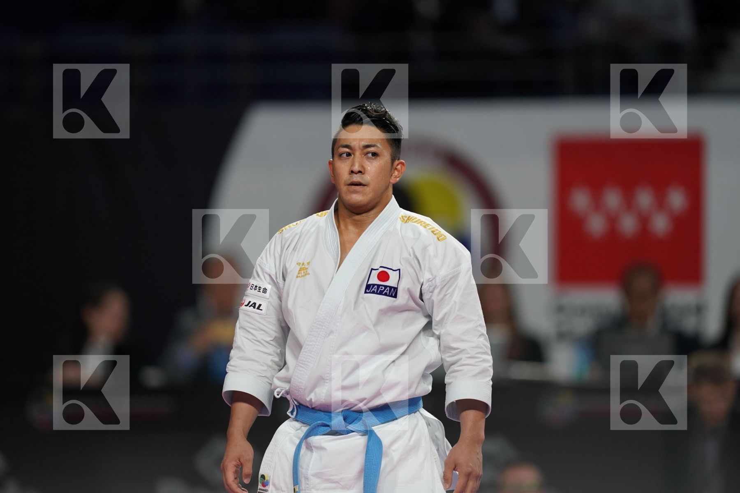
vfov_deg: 3.4
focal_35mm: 400
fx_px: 8222
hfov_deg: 5.2
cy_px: 246
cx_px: 370
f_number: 2.8
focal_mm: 400
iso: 1000
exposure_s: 1/500
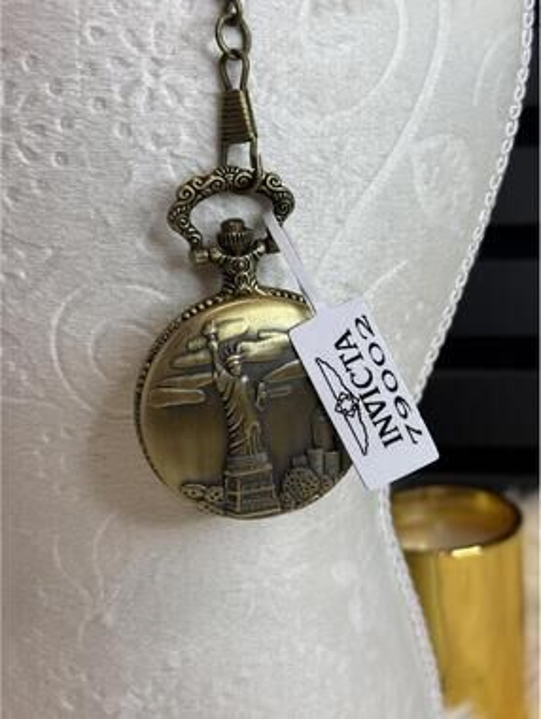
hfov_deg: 28.1
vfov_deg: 36.8
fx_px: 1081
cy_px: 360
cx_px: 270
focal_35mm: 52
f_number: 1.6
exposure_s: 1/60
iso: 40
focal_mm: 5.96
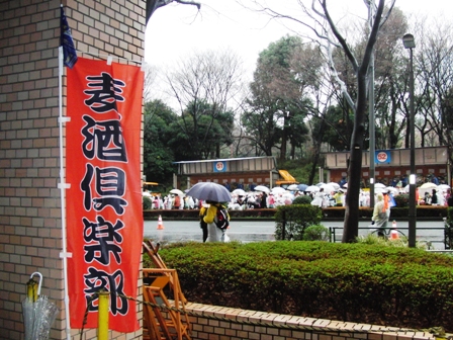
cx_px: 226
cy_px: 170
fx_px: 484
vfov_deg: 38.7
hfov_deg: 50.1
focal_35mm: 37
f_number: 3.6
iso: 400
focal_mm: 6.42
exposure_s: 1/80
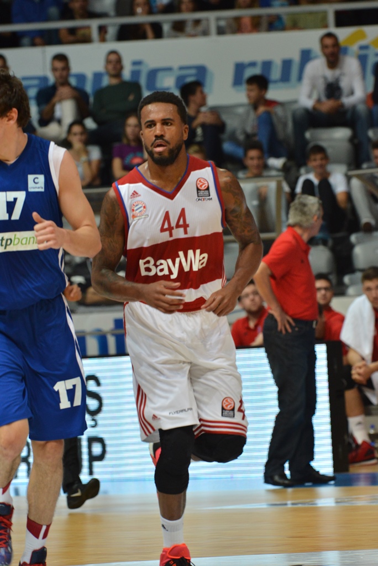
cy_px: 283
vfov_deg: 6.9
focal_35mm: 300
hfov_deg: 4.6
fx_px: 4718
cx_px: 189
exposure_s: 1/320
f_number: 8
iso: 2500
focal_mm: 300
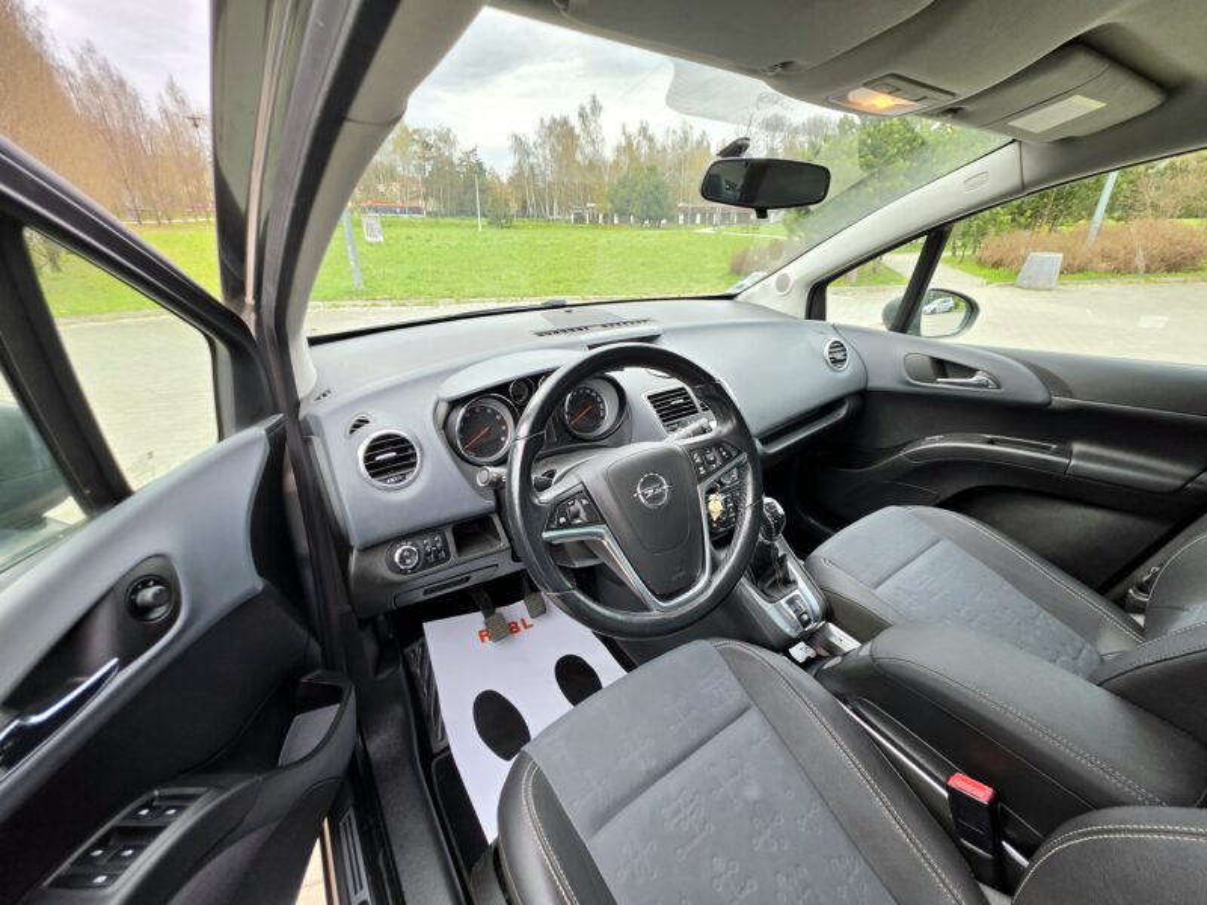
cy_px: 452
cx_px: 604
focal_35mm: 13
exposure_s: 1/120
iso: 16
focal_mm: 2.2
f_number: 1.9
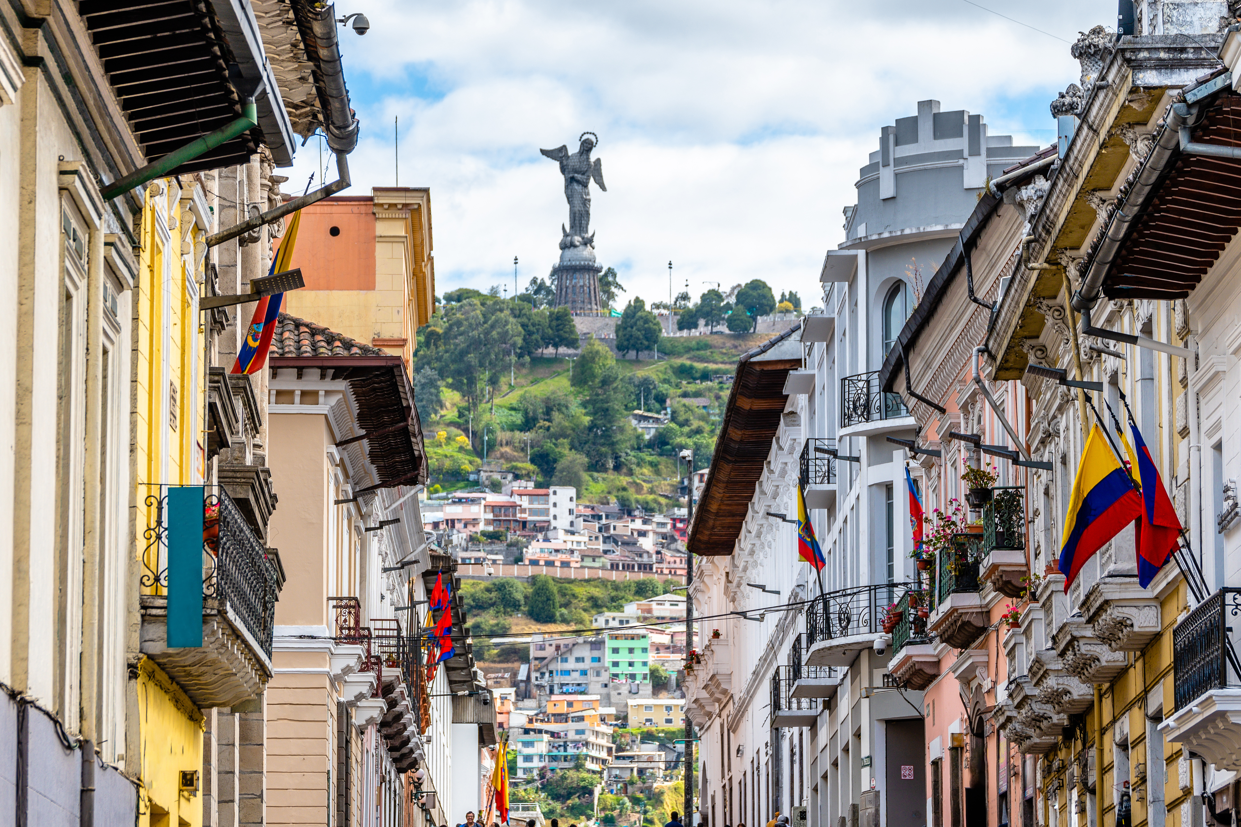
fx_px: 5998
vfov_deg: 7.9
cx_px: 620
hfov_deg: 11.8
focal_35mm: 174
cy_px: 414
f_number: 5.6
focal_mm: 116
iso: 100
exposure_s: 1/250
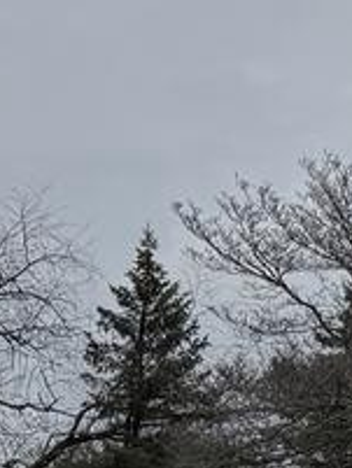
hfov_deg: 6.9
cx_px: 1242
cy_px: 224
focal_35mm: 183
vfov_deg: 10.8
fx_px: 2479
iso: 80
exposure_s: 1/15152
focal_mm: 6.86
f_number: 1.78
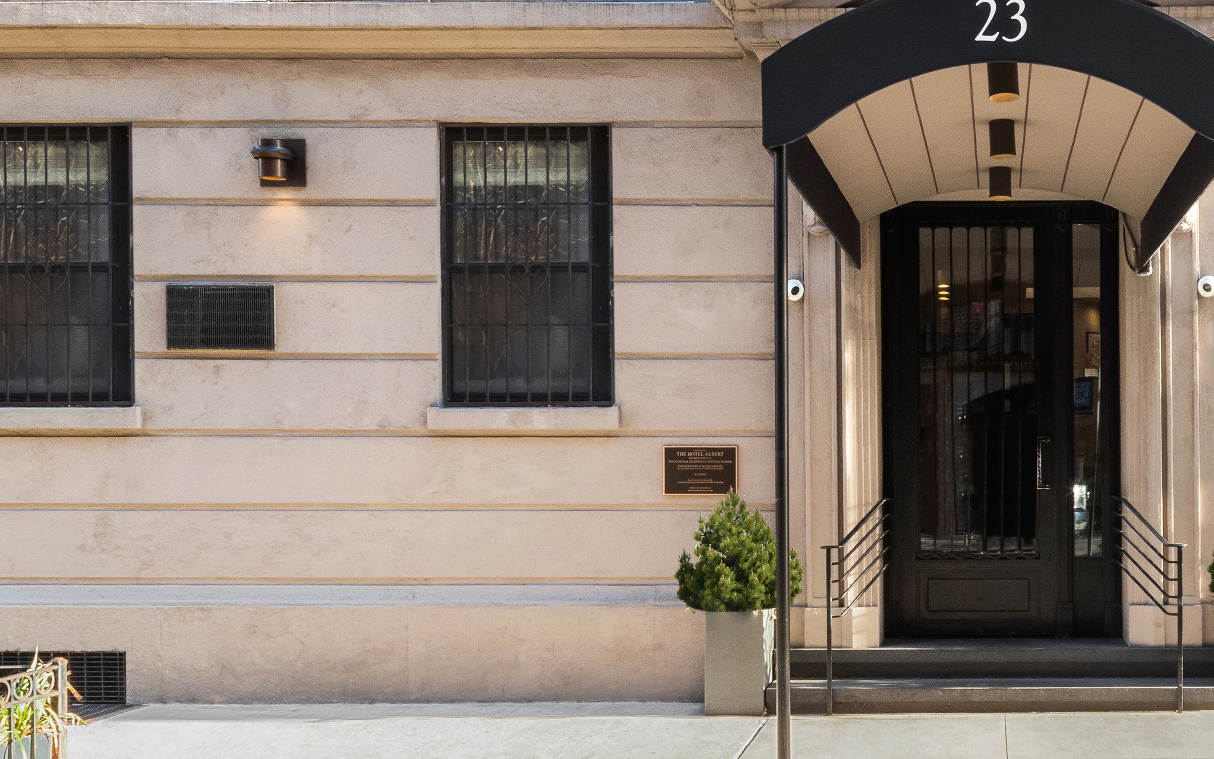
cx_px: 994
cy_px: 90
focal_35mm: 36
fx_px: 1191
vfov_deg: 33.6
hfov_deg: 50.3
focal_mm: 17
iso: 640
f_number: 22
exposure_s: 1/10
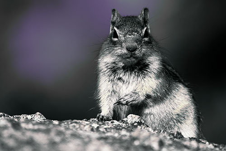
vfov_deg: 1.1
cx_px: 113
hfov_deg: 1.7
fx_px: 7530
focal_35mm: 1200
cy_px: 76
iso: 1250
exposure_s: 1/1250
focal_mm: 1200
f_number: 13
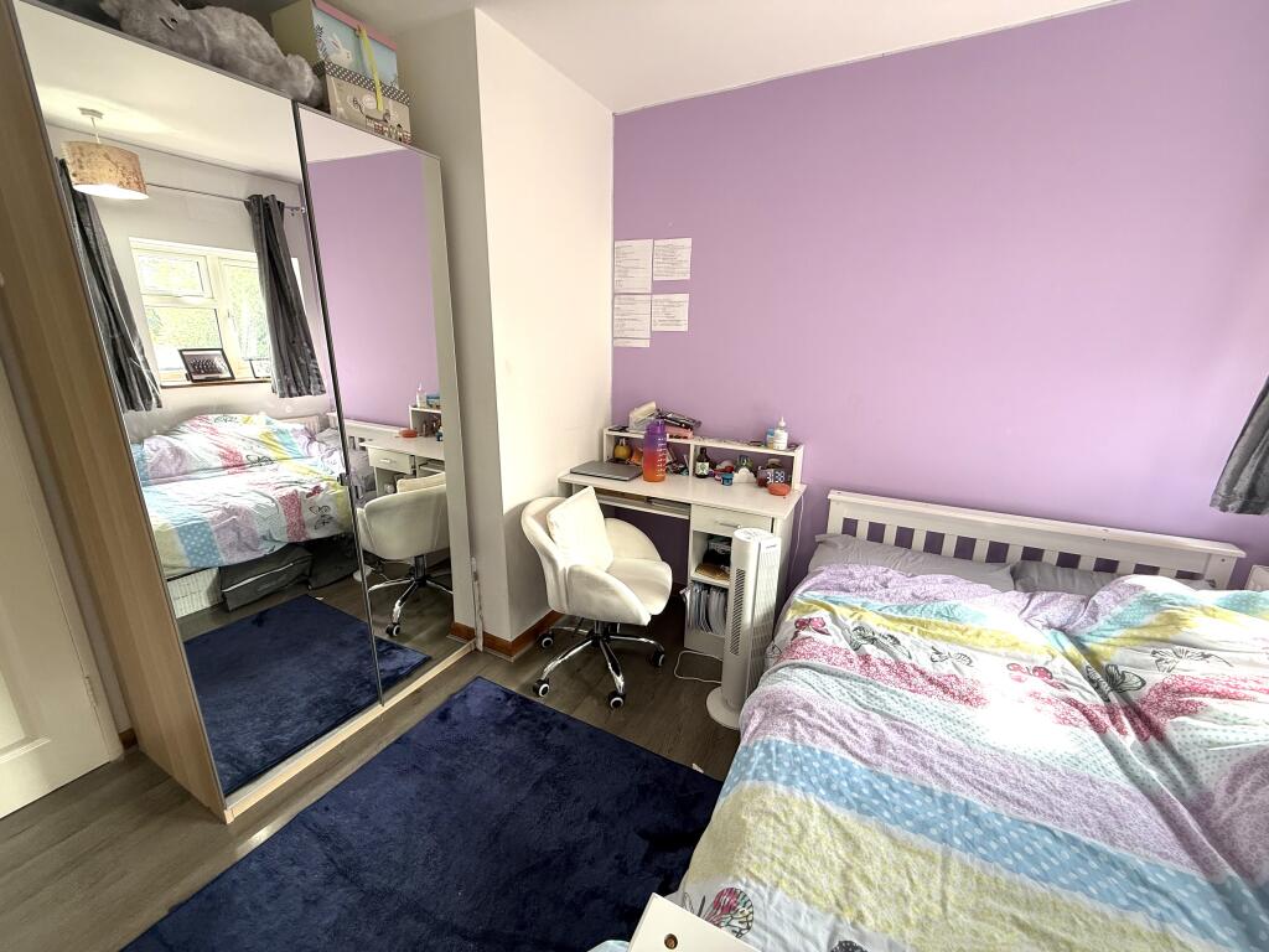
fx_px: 513
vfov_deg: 85.7
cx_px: 634
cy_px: 476
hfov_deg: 102.1
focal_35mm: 14
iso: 100
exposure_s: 1/99
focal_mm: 2.22
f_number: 2.2
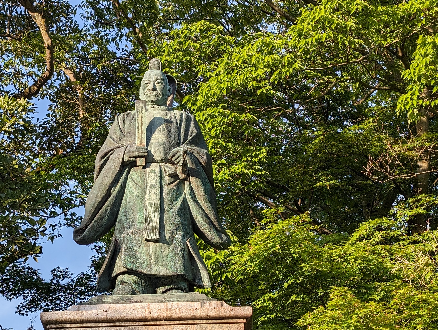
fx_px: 950
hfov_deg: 25.8
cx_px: 153
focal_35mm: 75
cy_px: 172
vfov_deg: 19.7
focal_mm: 6.9
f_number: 1.68
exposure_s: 1/439
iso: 20
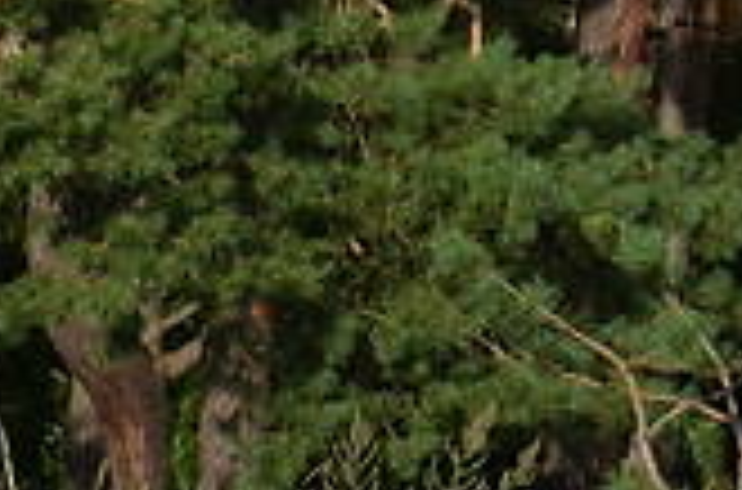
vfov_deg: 3.2
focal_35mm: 422
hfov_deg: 4.9
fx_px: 8673
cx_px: 612
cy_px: 787
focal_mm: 58
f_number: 8
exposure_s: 1/250
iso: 100
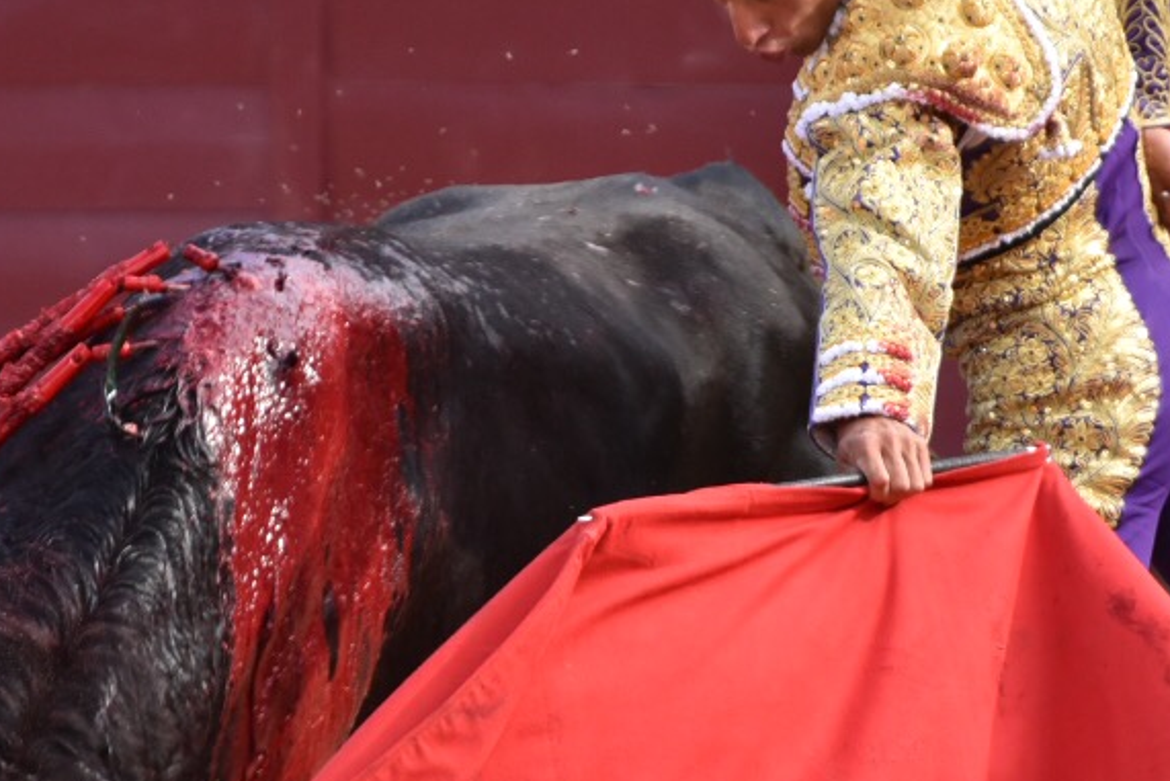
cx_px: 518
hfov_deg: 2.9
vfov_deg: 1.9
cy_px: 443
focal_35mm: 709
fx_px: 23047
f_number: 5.6
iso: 800
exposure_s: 1/640
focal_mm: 250
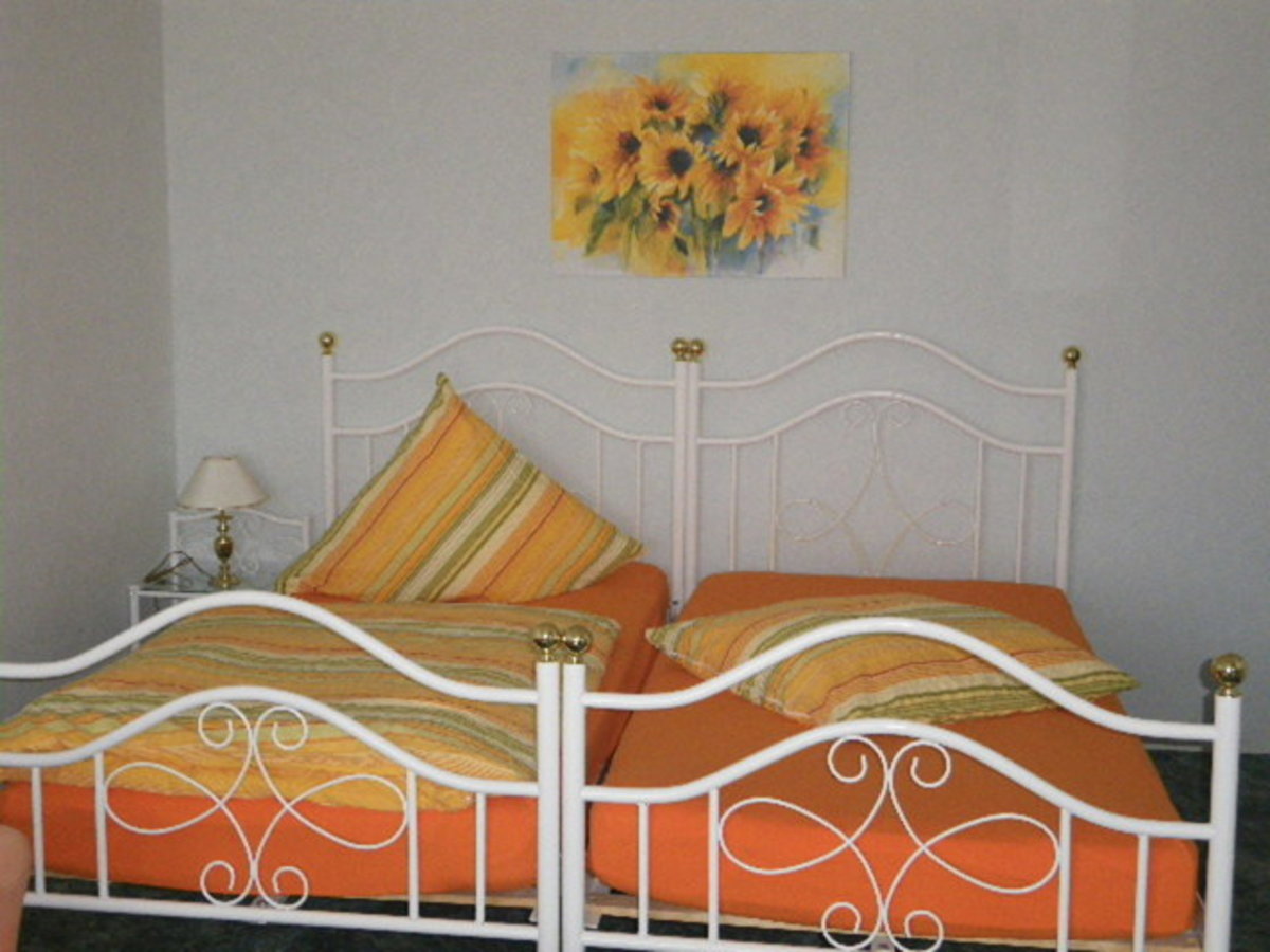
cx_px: 635
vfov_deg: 31.5
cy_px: 476
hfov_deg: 41.2
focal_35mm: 46
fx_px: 1688
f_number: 3.3
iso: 400
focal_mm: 8.2
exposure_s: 1/80
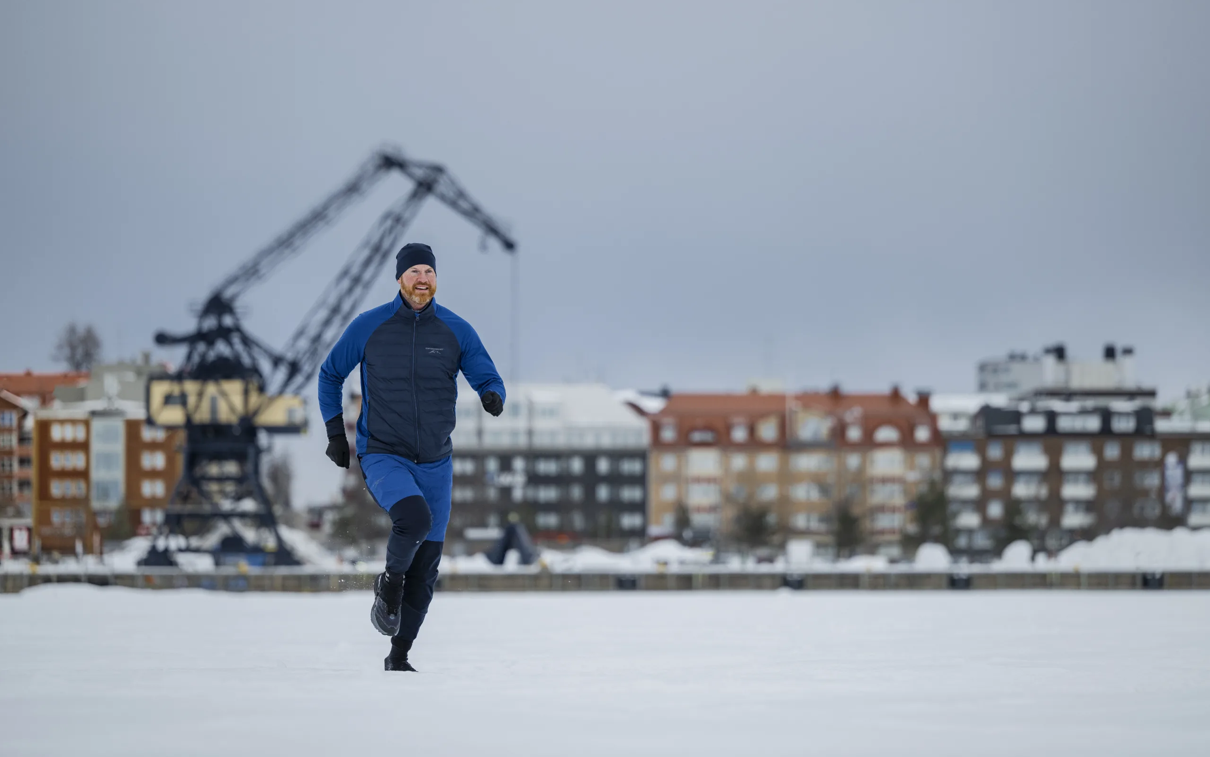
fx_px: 4716
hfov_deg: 14.6
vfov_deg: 9.2
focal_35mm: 143
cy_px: 362
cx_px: 606
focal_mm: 140
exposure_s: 1/800
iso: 160
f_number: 2.8
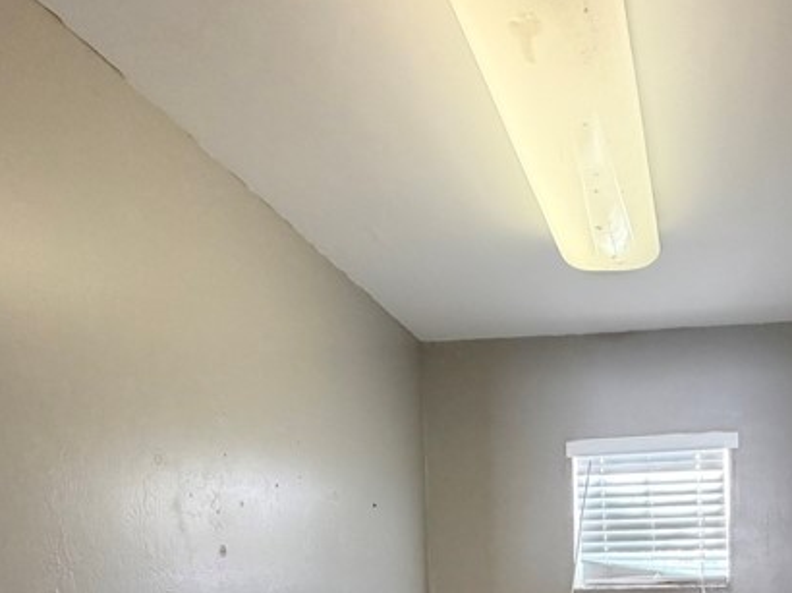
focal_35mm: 35
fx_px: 800
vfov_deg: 35.3
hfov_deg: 50.4
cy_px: 641
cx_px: 599
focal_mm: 2.22
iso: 320
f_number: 2.2
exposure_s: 1/60
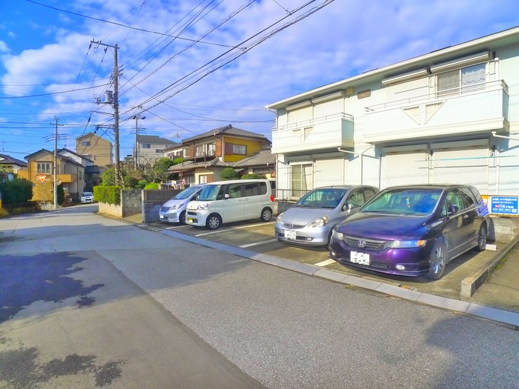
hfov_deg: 71.6
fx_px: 360
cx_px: 260
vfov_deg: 56.8
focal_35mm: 24
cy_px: 194
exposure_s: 1/1000
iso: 400
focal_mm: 5.1
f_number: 4.5
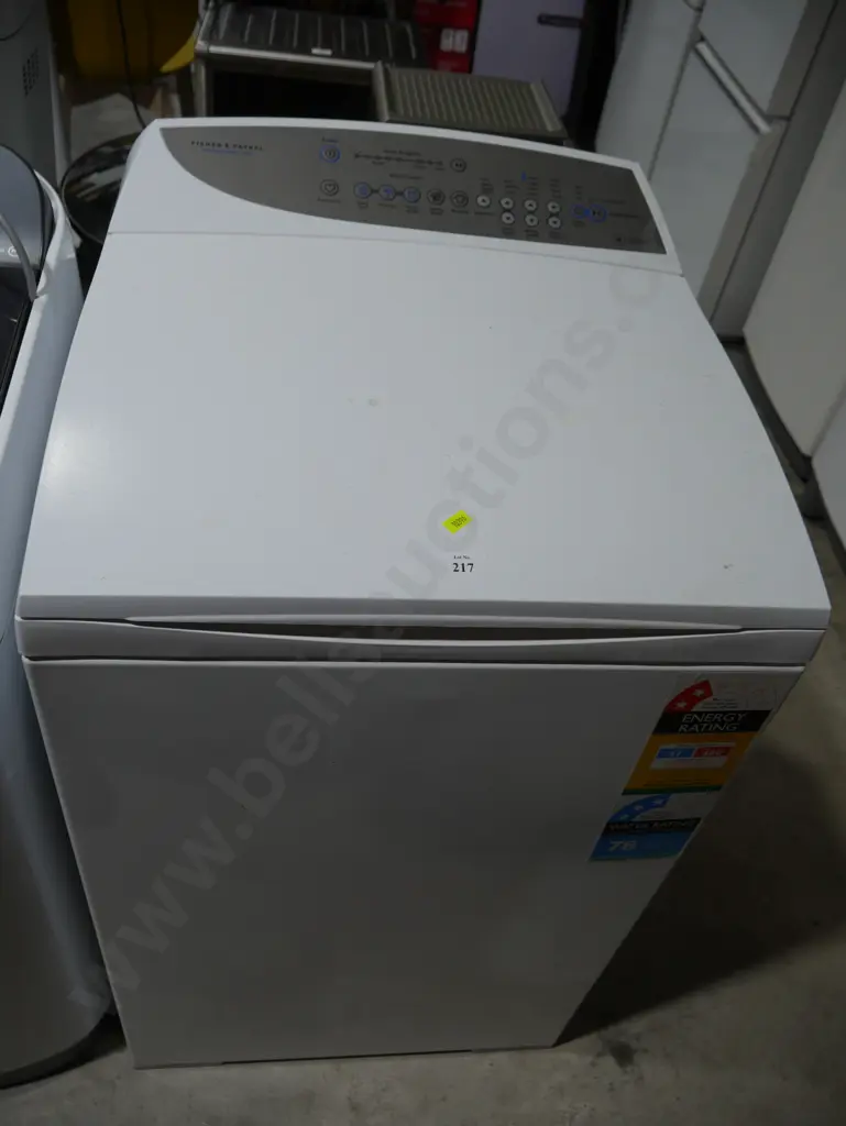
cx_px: 423
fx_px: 912
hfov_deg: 49.8
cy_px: 563
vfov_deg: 63.4
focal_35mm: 28
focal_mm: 14
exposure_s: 1/160
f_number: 4
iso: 200
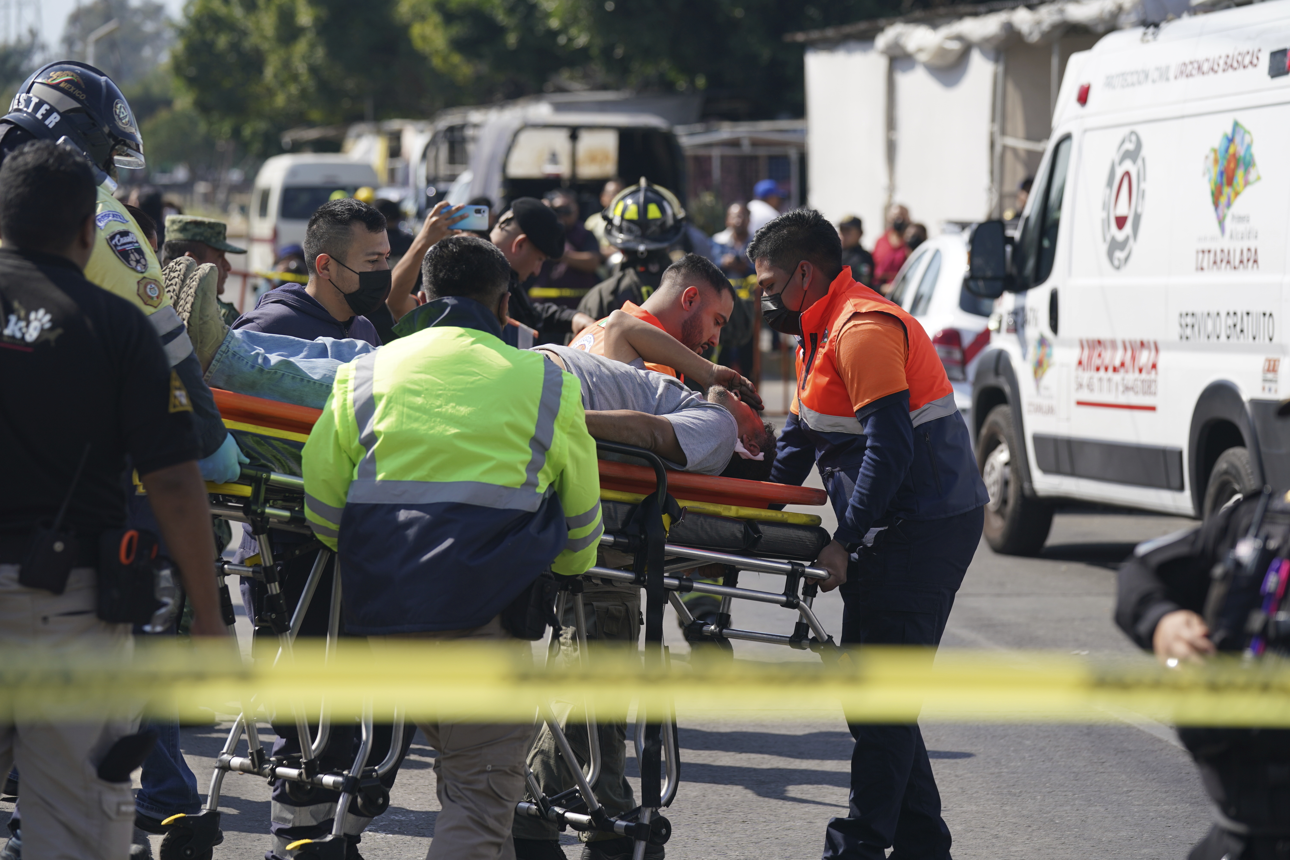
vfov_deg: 11.1
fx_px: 4443
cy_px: 430
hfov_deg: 16.5
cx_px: 645
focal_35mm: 124
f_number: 4
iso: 200
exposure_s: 1/1250
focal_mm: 124
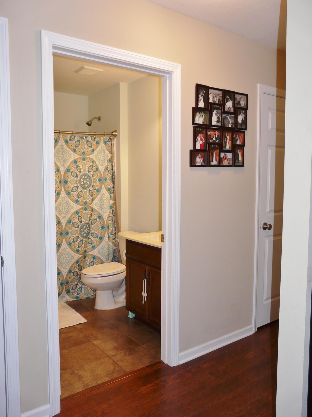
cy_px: 208
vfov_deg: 63.4
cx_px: 156
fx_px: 336
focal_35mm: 28
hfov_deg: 49.7
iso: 100
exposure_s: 1/30
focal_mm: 4.6
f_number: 2.8
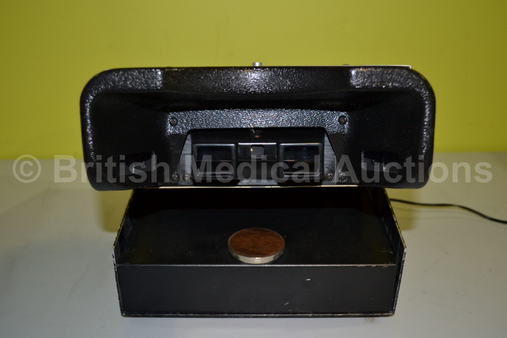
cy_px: 169
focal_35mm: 39
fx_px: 549
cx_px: 254
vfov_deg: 34.2
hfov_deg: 49.6
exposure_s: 1/60
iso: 720
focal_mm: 26
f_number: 4.2
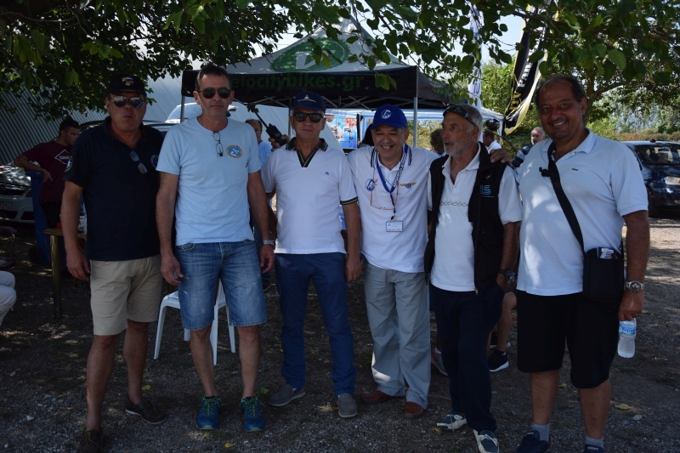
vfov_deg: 8.7
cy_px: 226
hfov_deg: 13.0
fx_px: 2974
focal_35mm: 158
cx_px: 340
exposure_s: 1/400
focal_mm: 105
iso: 100
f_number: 5.6
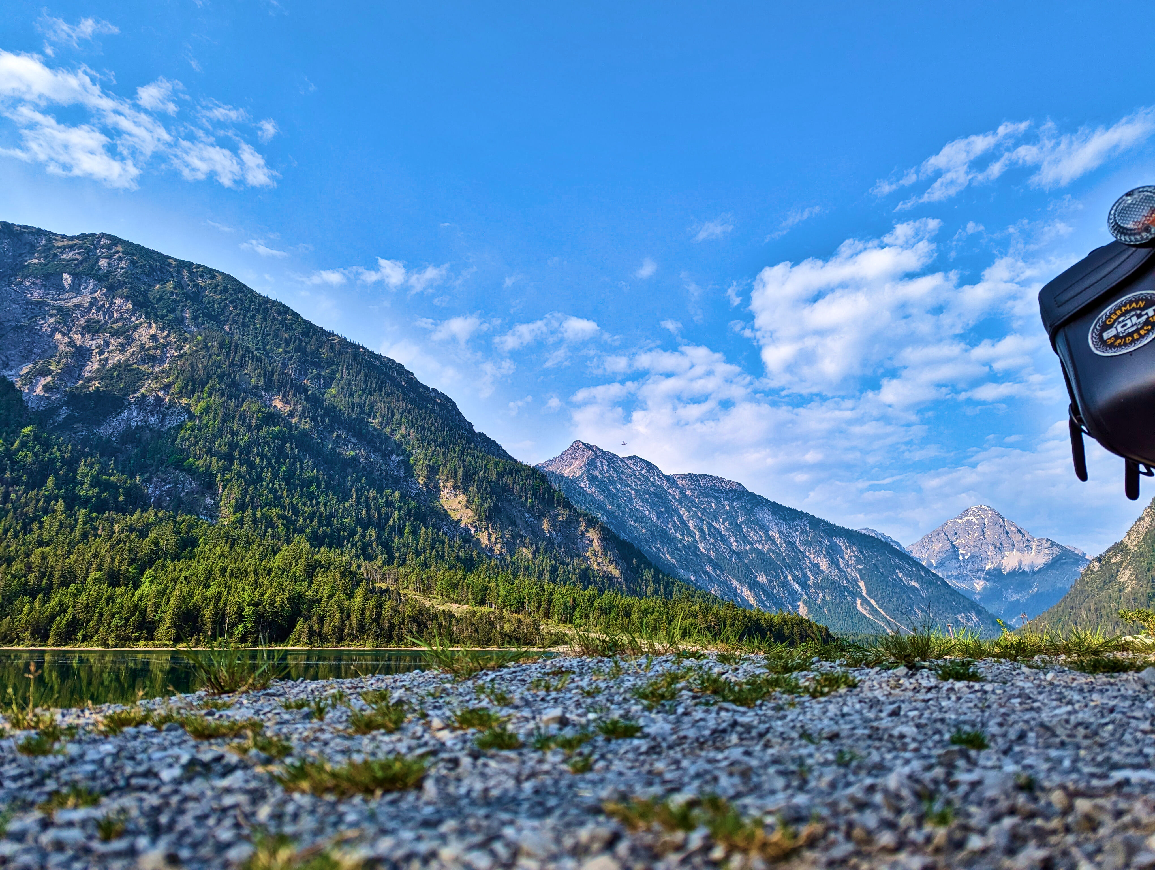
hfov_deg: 71.5
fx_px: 802
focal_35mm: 24
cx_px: 578
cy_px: 435
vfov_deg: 56.9
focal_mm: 6.81
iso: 48
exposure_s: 1/1332
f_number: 1.85
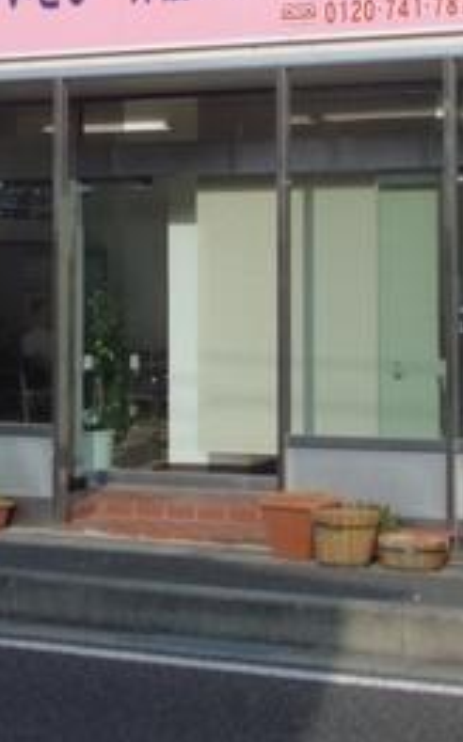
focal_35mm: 92
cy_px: 206
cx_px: 277
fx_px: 1860
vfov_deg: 22.4
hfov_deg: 14.2
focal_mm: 6.9
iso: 64
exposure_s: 1/100
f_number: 9.8
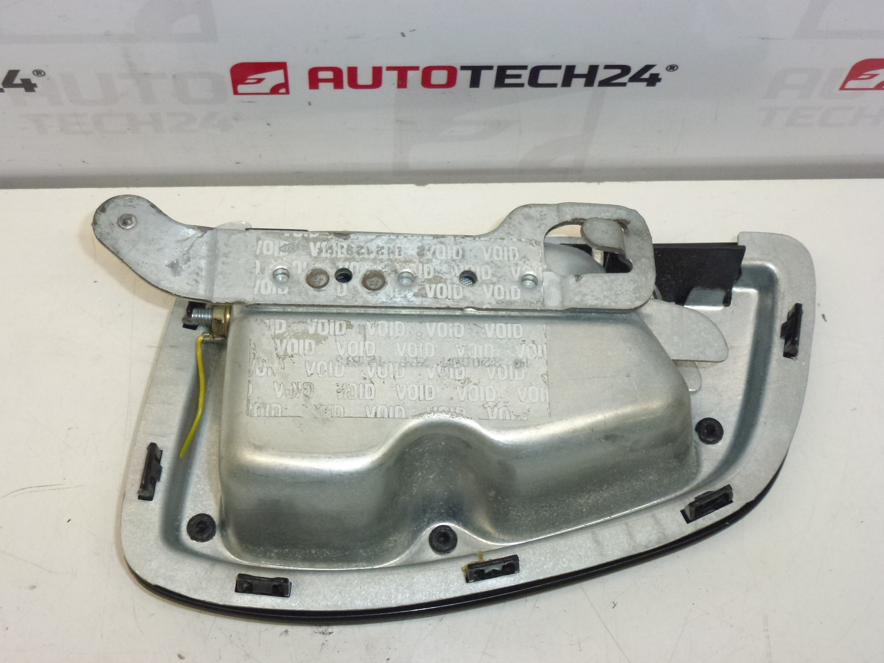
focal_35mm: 49
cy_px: 332
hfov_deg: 38.9
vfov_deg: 29.7
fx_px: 1251
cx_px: 442
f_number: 4.1
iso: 400
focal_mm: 8.7
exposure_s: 1/250
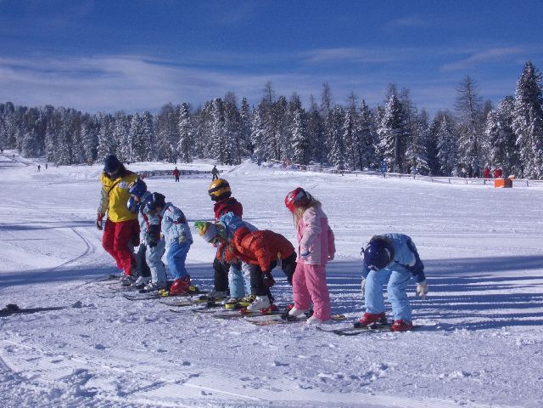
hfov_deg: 31.2
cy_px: 204
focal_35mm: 62
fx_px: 973
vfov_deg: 23.7
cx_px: 272
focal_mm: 10.2
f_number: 5.6
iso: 50
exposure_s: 1/640
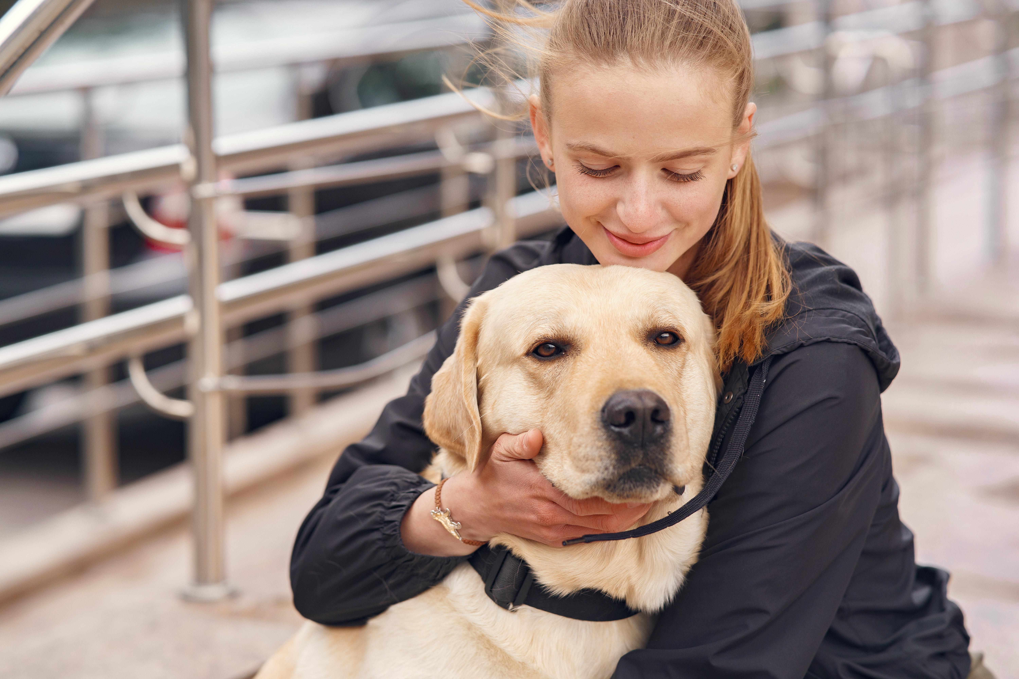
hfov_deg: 23.9
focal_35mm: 85
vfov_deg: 16.1
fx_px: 2406
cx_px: 510
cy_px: 340
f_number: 2.8
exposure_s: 1/640
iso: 400
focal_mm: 85
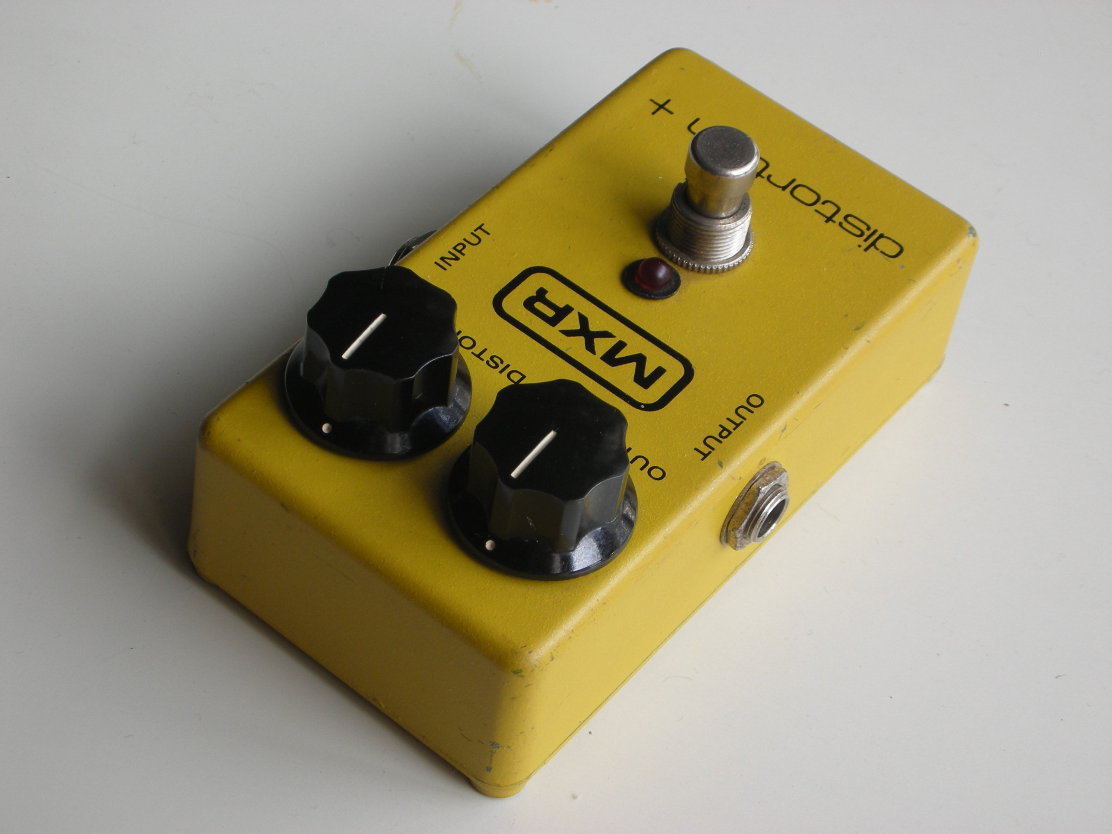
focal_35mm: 86
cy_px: 417
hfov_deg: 22.8
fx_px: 2763
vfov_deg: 17.2
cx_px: 556
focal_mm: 14.3
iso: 50
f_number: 4.8
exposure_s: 1/15.5
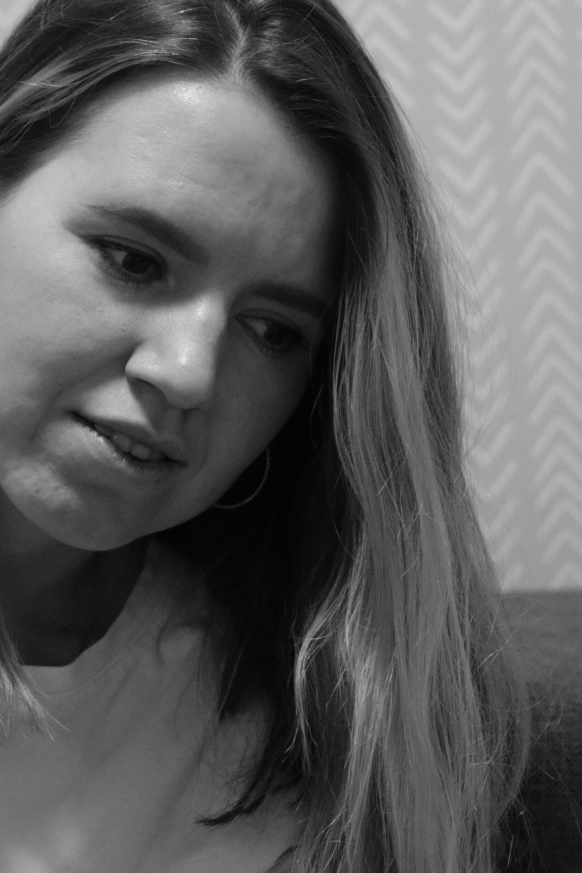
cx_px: 94
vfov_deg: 16.1
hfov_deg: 10.8
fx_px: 3080
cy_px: 318
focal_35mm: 127
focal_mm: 50
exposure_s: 1/125
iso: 5000
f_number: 4.8
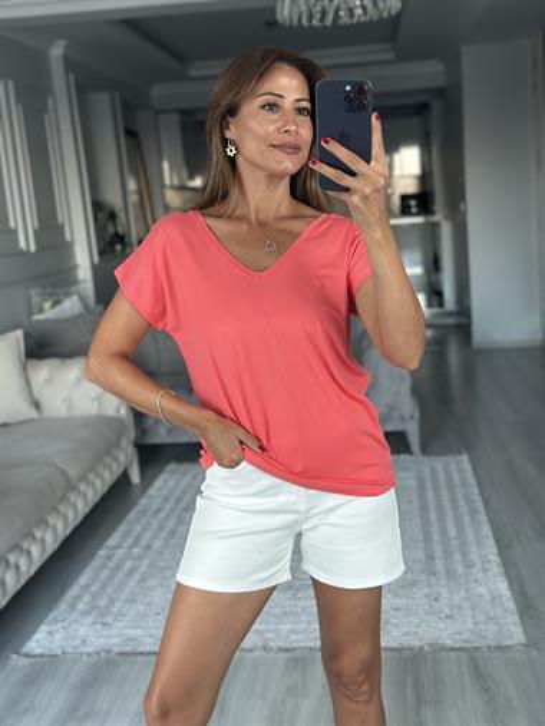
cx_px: 272
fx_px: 1007
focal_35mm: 48
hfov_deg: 30.3
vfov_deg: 39.6
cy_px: 363
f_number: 1.78
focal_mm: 6.86
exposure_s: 1/60
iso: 400
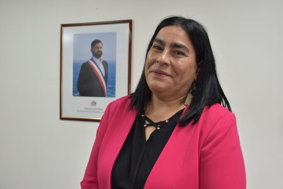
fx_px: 283
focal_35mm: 36
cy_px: 94
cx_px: 142
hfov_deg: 53.1
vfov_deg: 36.9
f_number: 5
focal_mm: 24
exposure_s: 1/80
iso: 400
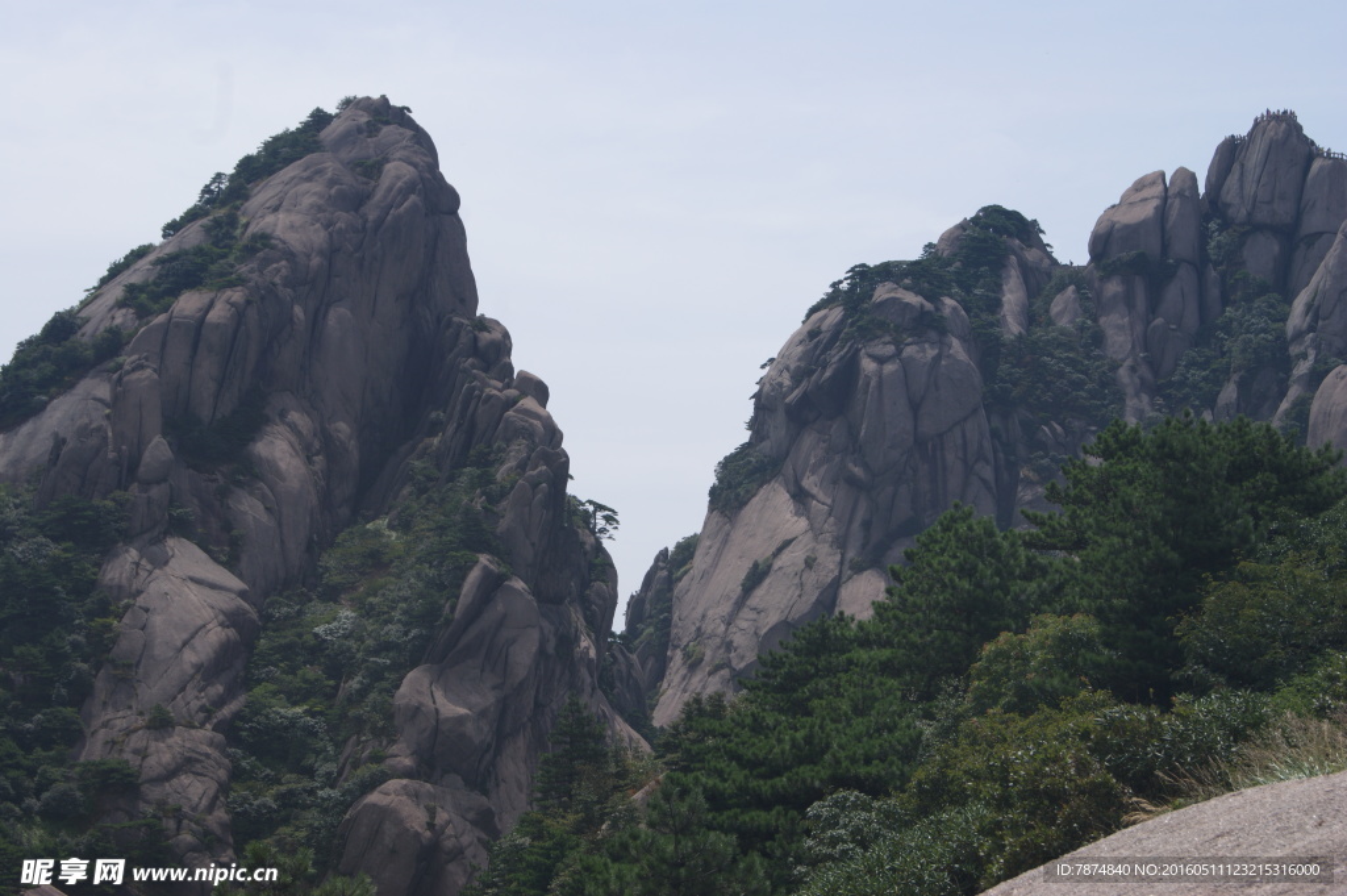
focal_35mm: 82
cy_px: 448
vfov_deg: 16.5
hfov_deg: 24.6
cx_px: 674
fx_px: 3084
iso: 100
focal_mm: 55
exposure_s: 1/250
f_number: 10
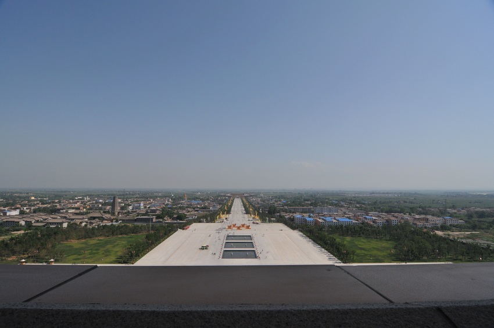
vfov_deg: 67.3
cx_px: 247
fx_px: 247
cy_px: 164
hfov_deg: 90.1
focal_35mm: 18
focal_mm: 12
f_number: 7.1
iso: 500
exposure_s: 1/3200
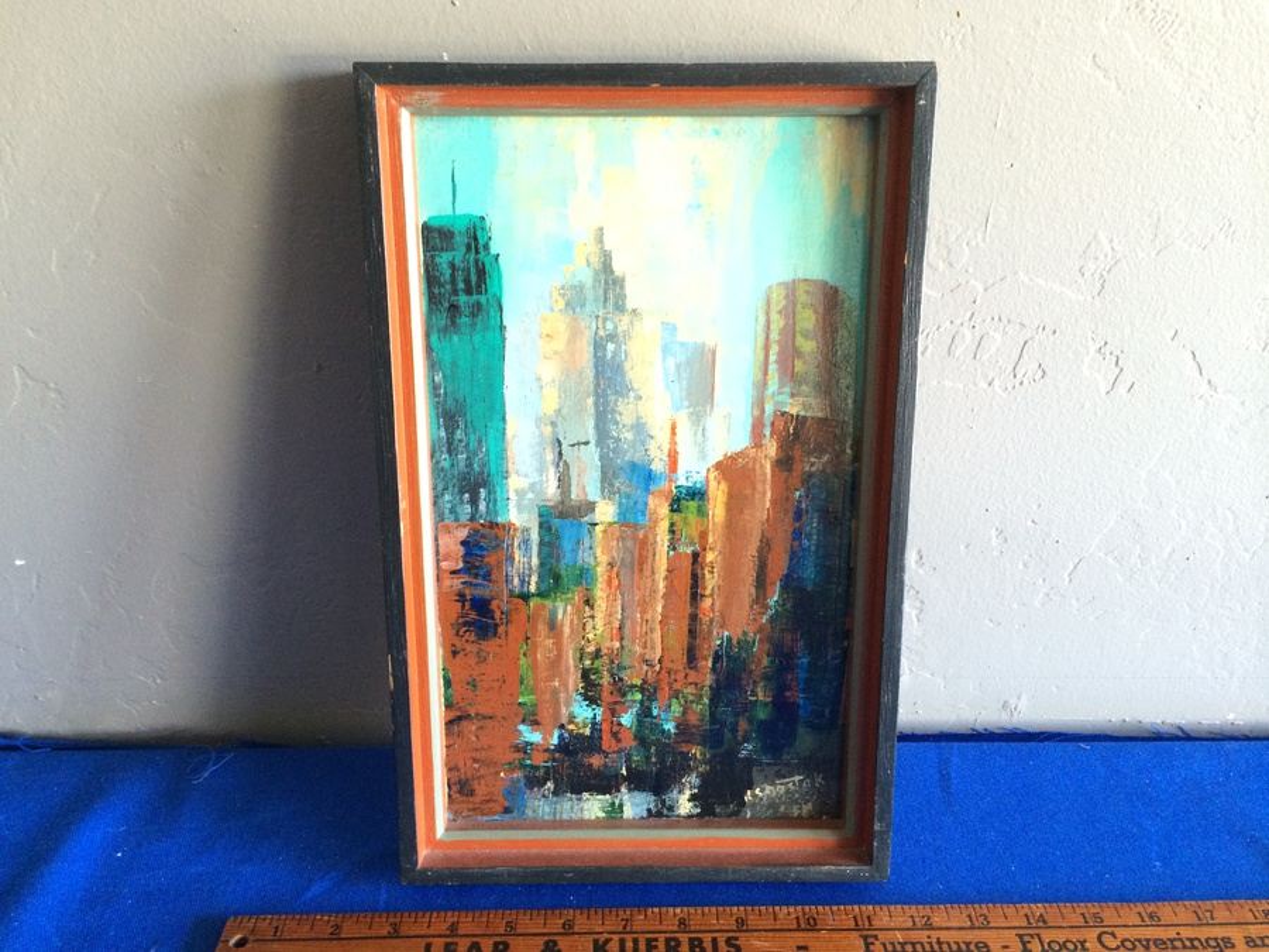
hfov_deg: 60.0
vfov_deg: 46.8
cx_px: 634
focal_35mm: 30
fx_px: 1100
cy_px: 476
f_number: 2.2
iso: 160
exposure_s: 1/30
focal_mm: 4.12
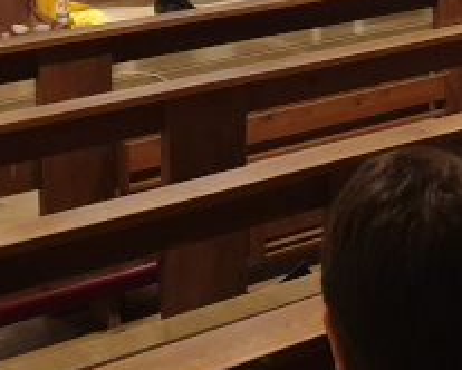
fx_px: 1341
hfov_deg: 18.9
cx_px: 482
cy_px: -152
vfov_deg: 14.8
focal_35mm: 98
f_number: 1.5
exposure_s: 1/25
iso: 320
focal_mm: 4.3
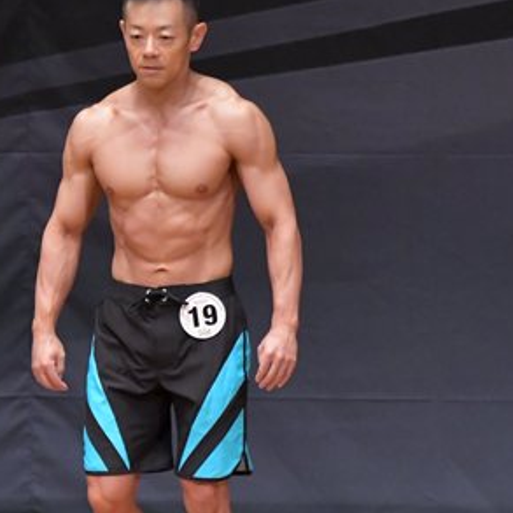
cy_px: 350
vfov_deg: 2.5
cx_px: 38
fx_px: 11871
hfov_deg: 2.5
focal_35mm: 708
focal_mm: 210
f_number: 5.6
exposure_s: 1/400
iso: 6400
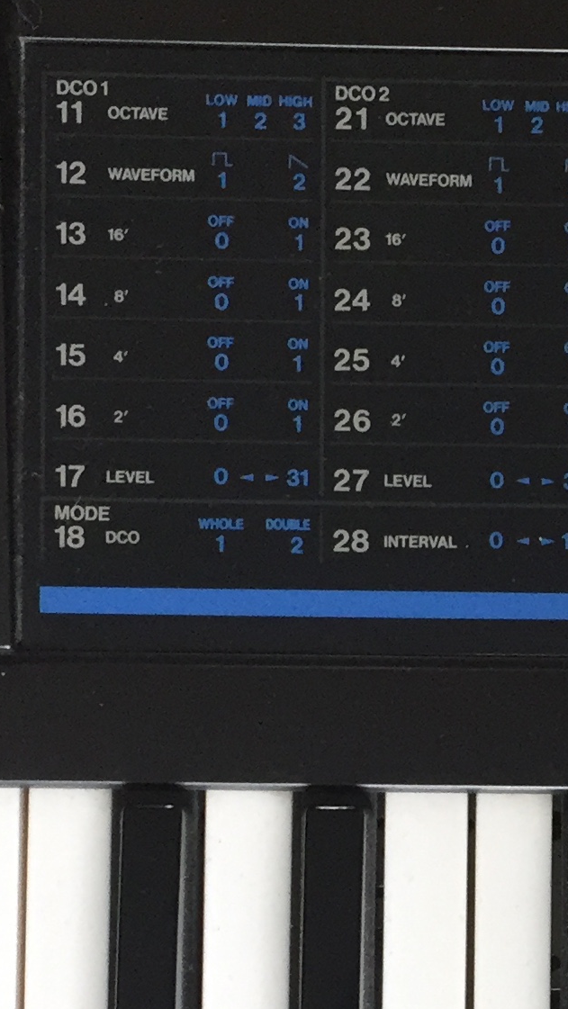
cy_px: 855
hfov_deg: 12.9
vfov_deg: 22.7
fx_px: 2462
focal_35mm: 92
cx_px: 621
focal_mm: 4.15
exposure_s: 1/33
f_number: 2.2
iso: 125
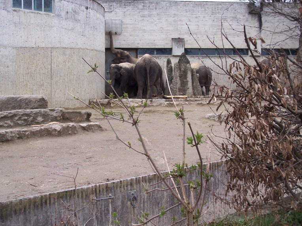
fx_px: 489
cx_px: 151
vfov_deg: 26.1
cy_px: 113
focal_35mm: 56
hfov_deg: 34.3
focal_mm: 9.3
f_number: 3.1
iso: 80
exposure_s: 1/250
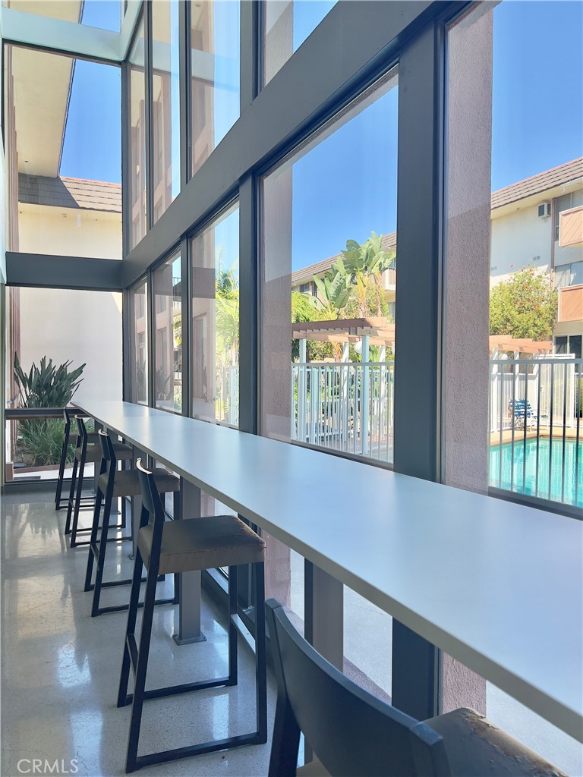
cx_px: 292
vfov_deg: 67.3
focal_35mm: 26
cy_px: 388
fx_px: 584
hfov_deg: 53.1
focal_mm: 5.7
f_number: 1.5
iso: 50
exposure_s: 1/1079
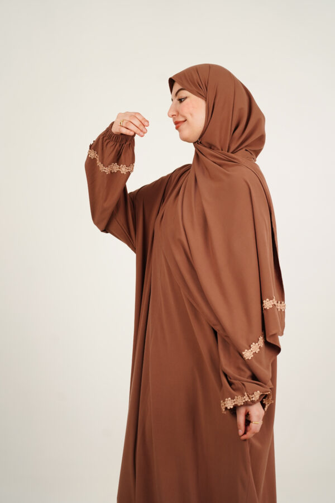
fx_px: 1466
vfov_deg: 19.5
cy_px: 252
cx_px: 168
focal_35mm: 105
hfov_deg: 13.0
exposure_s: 1/160
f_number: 4
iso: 400
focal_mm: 105
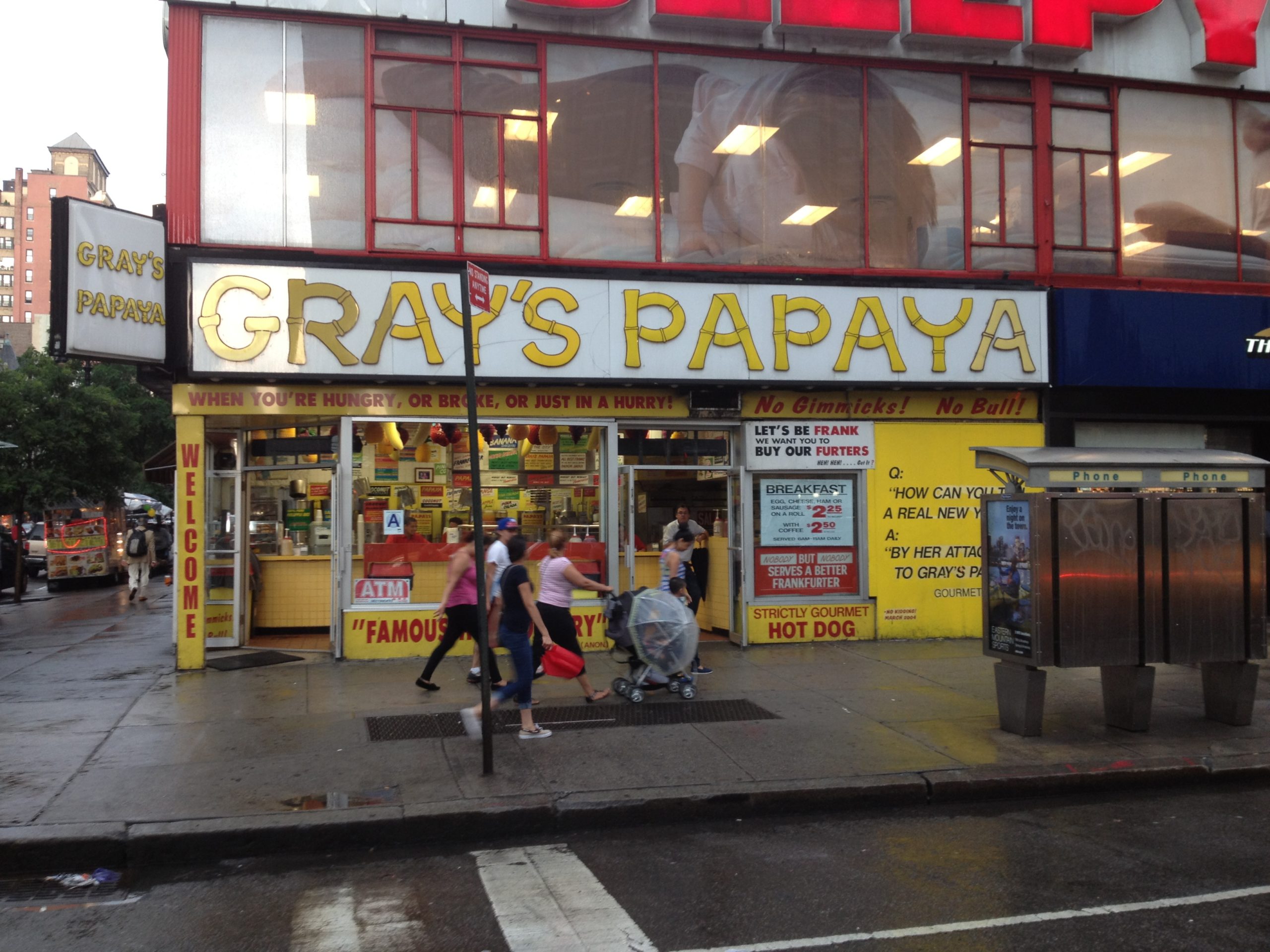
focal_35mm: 35
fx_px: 1284
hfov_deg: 52.6
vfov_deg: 40.7
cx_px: 635
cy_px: 476
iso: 64
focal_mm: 4.28
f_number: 2.4
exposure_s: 1/24
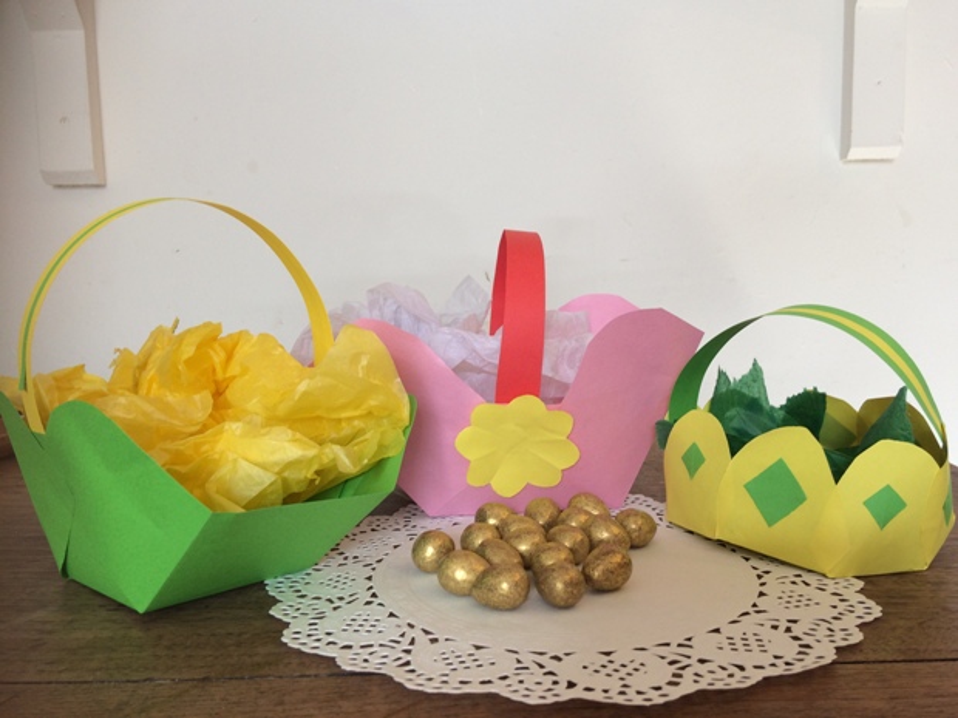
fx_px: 803
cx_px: 479
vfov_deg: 48.2
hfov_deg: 61.7
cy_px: 359
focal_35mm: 29
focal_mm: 4.15
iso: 50
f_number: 2.2
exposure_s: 1/50
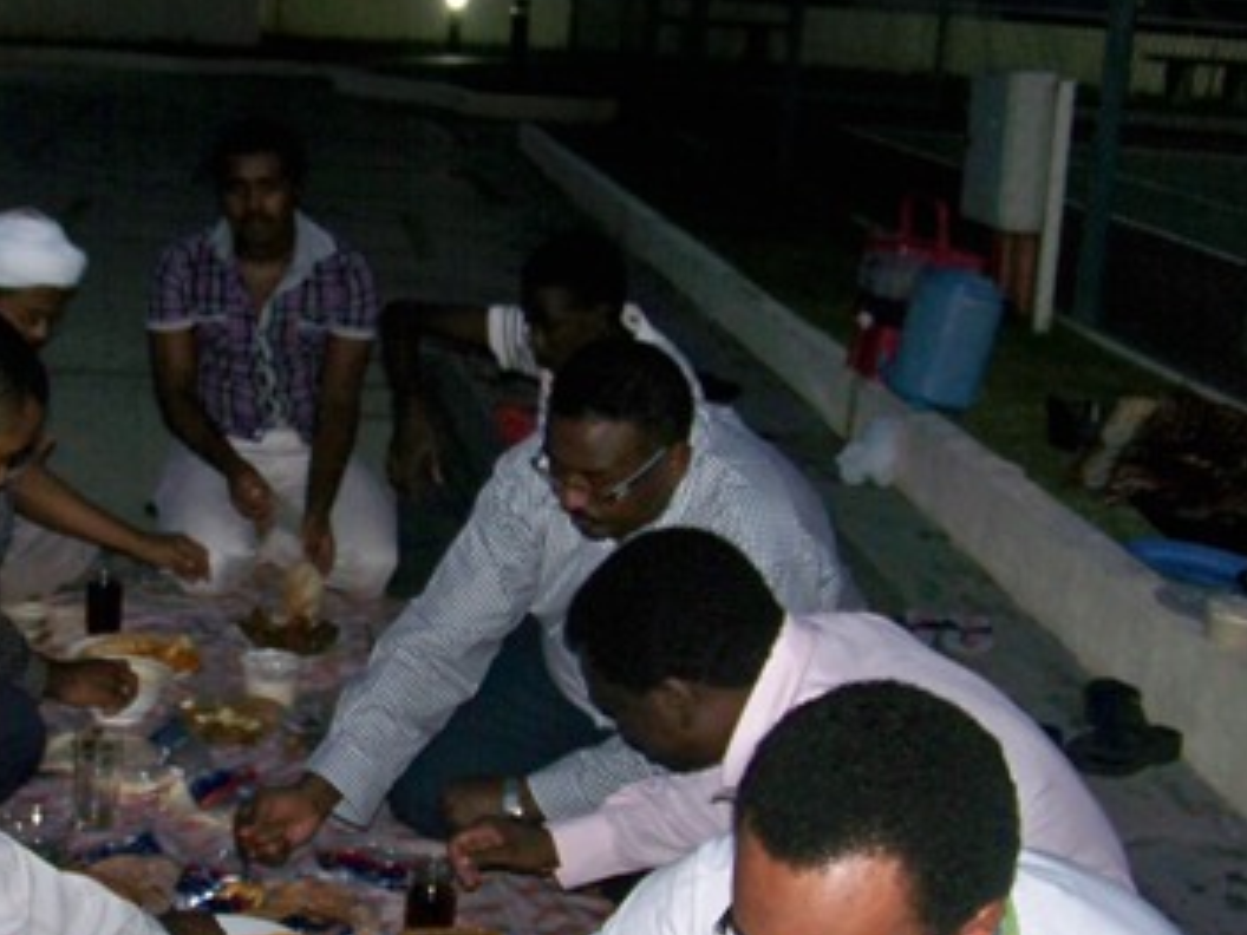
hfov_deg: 31.6
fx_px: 2161
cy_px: 648
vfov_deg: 24.3
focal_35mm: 60
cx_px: 312
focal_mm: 5.85
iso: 200
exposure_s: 1/30
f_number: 2.8
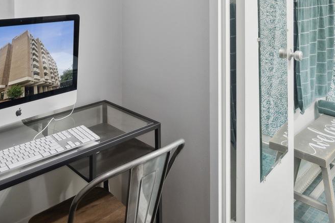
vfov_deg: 35.1
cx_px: 102
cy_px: -13
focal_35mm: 33
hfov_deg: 55.6
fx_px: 307
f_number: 7.1
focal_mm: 10
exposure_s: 1/6
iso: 200
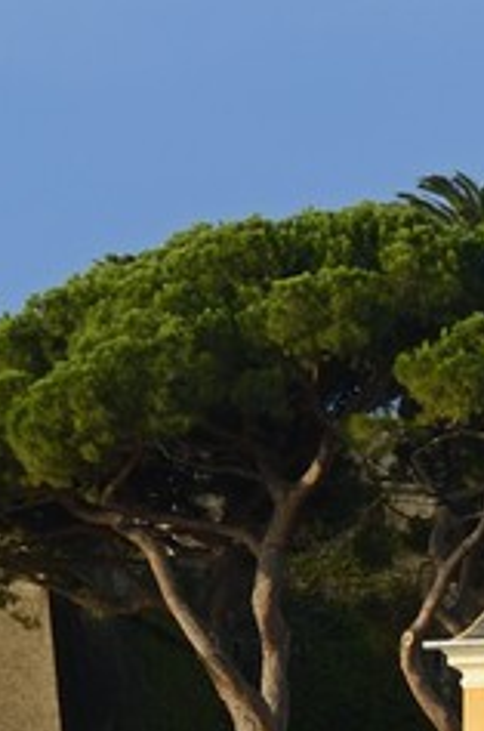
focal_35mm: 446
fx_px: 9033
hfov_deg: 3.1
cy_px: 2137
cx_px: 943
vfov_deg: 4.5
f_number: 11
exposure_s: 1/160
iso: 200
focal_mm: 66
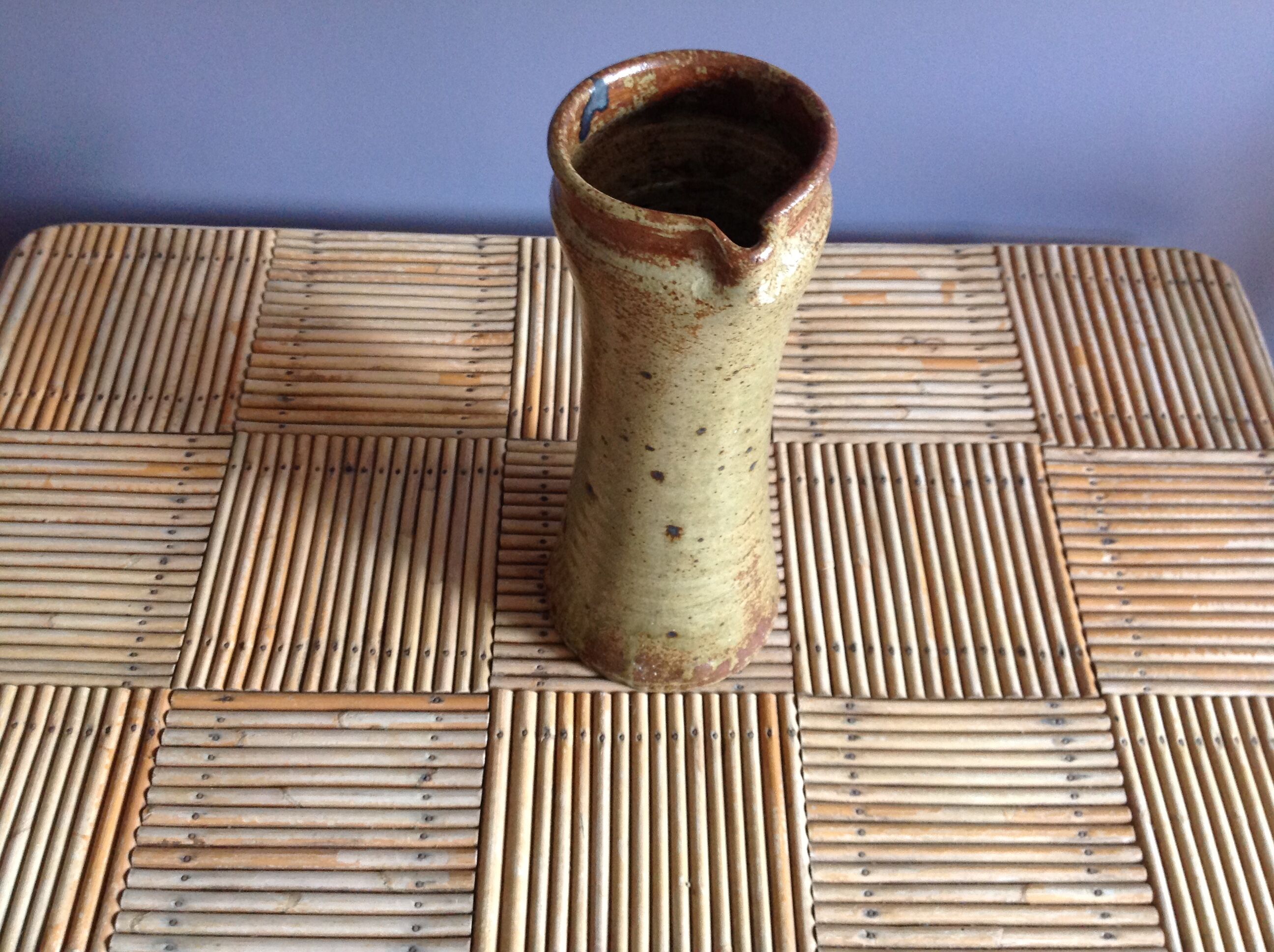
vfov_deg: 40.6
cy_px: 476
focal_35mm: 35
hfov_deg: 52.7
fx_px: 1286
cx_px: 637
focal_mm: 4.28
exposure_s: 1/15
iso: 160
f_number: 2.4
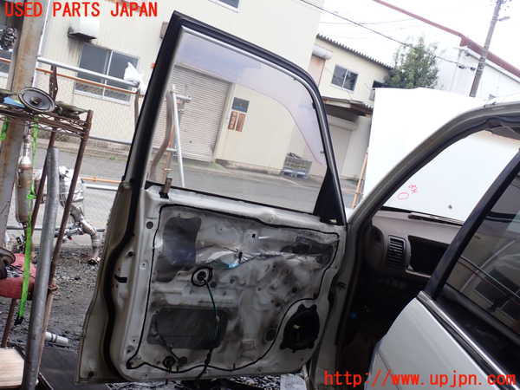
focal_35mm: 36
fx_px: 541
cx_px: 260
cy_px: 195
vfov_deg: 39.7
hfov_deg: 51.4
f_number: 3.5
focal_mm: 6.37
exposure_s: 1/100
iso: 100
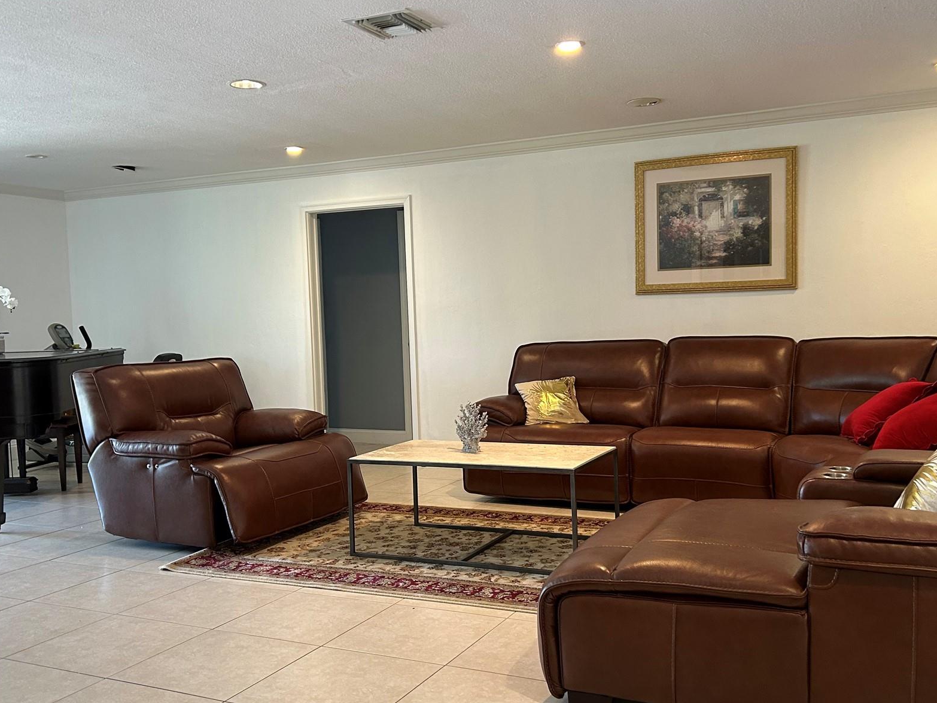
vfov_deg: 41.8
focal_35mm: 34
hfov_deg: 53.9
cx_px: 490
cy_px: 368
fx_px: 920
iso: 200
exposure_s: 1/60
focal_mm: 5.7
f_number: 1.5
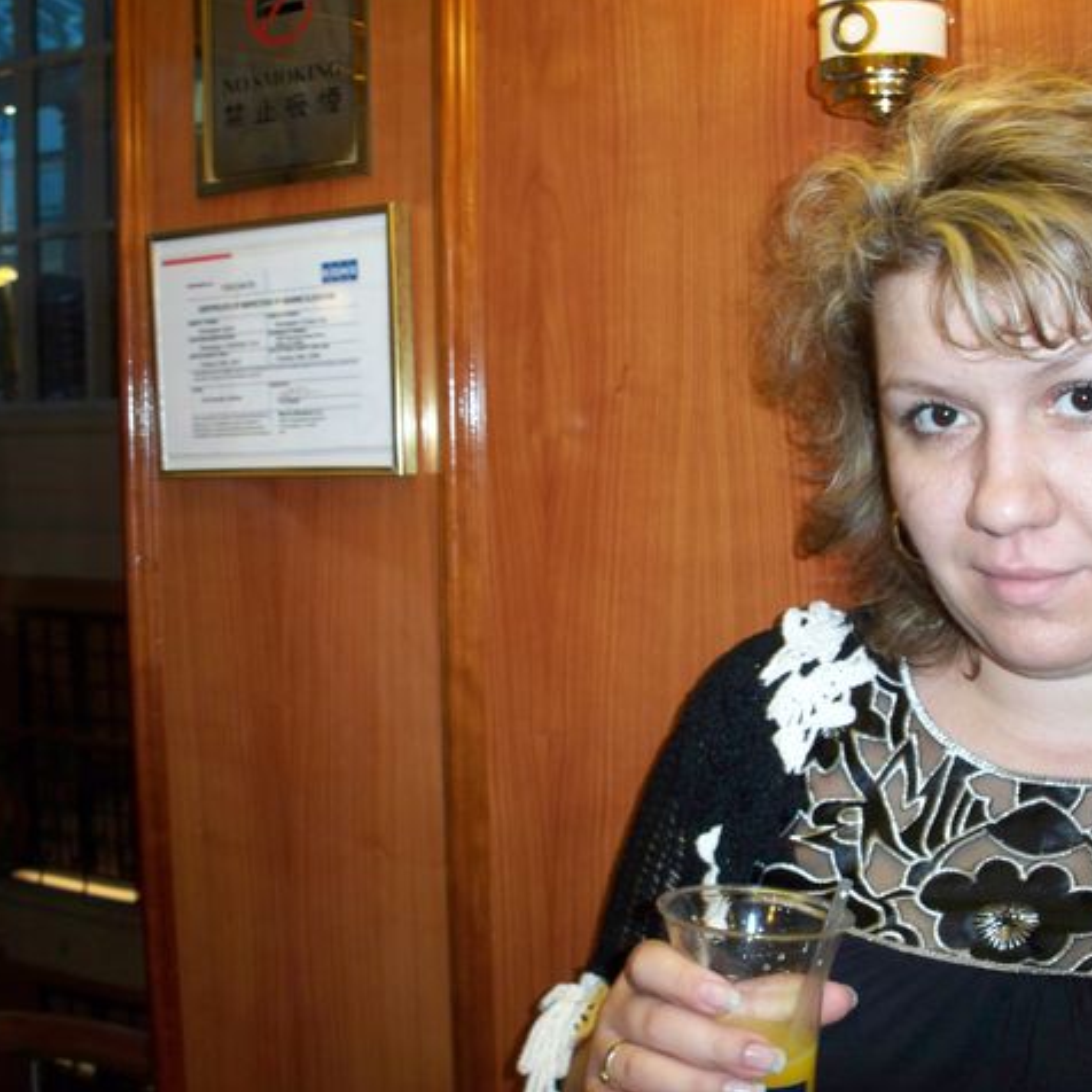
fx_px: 1570
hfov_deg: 38.2
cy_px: 544
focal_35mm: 44
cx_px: 642
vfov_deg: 38.3
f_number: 3.4
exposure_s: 1/30
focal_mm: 7.9
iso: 200
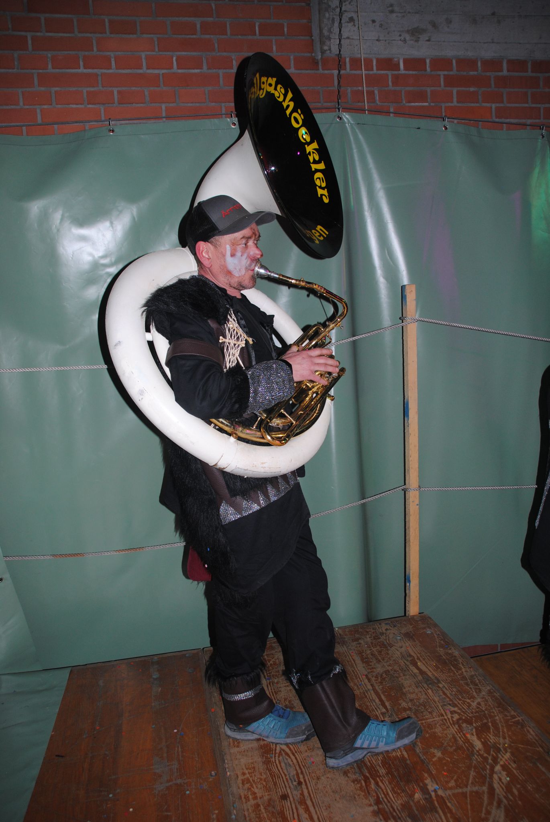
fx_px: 617
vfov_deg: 67.3
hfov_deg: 48.0
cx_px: 275
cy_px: 411
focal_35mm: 27
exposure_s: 1/60
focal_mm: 18
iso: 200
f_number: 3.5
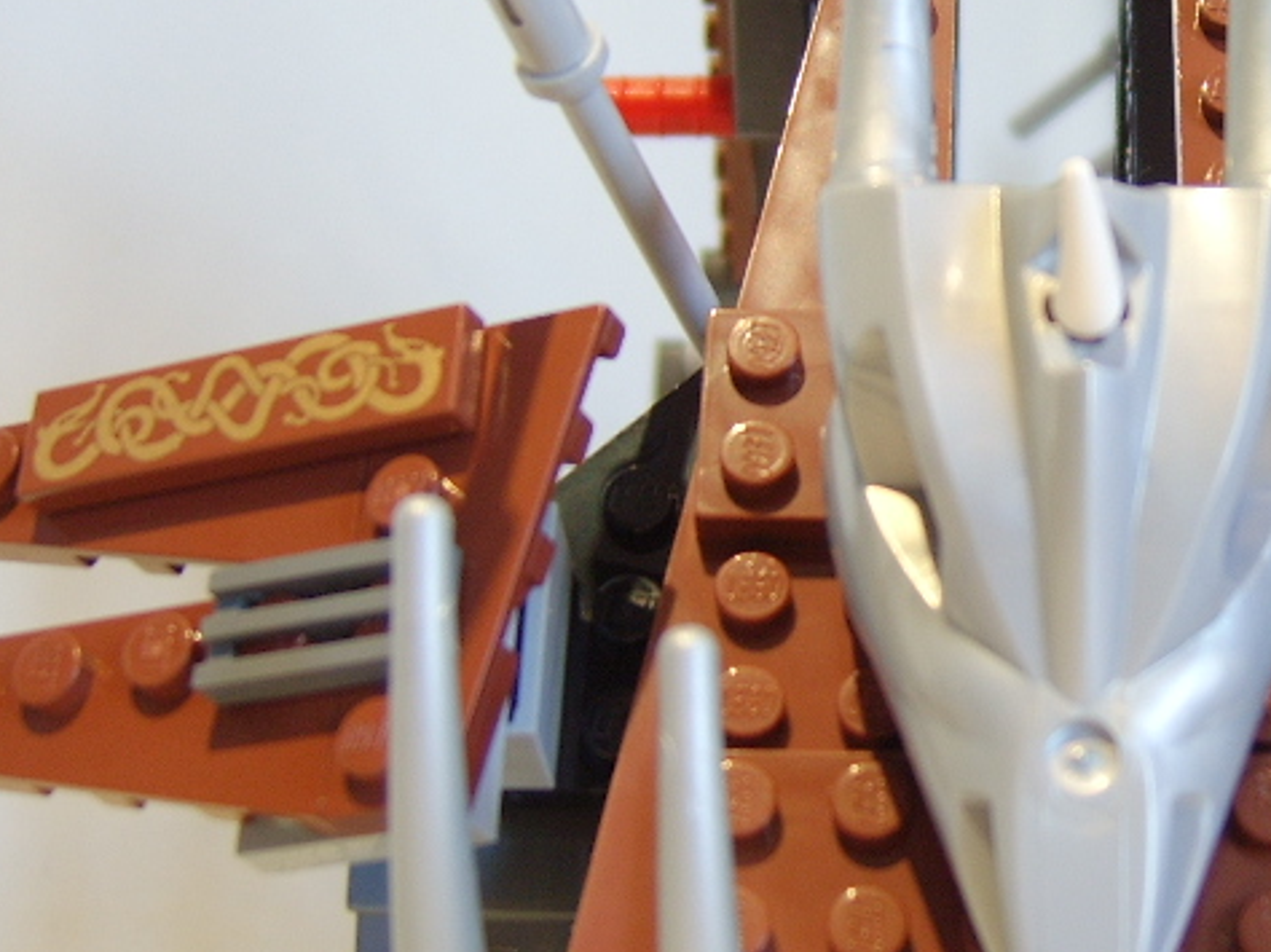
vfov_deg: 21.8
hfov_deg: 28.1
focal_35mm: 67
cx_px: 1107
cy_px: 327
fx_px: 2459
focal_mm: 8.13
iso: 100
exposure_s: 1/14
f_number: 2.7
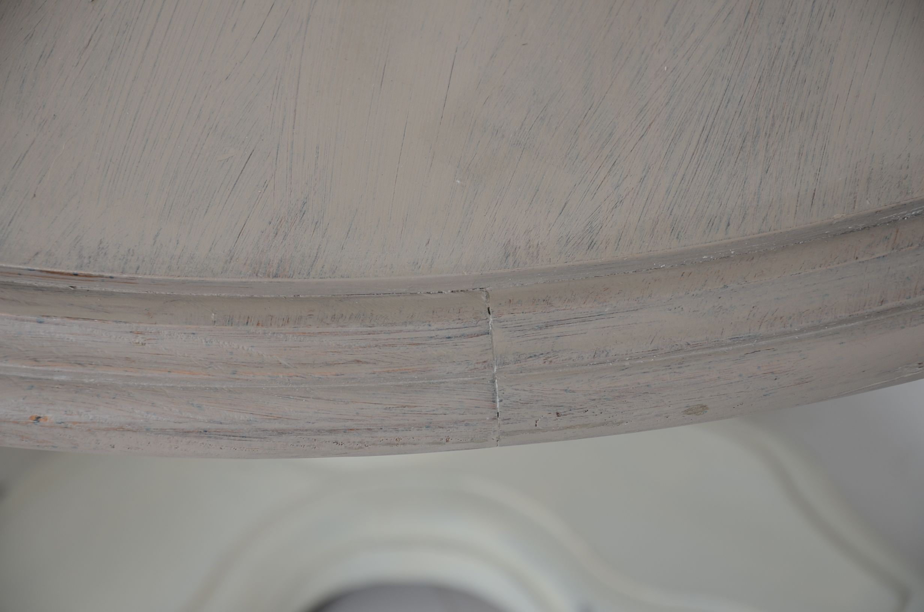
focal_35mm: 158
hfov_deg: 13.1
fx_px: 4034
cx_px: 462
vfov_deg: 8.7
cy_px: 306
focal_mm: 105
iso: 125
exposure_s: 1/80
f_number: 6.3
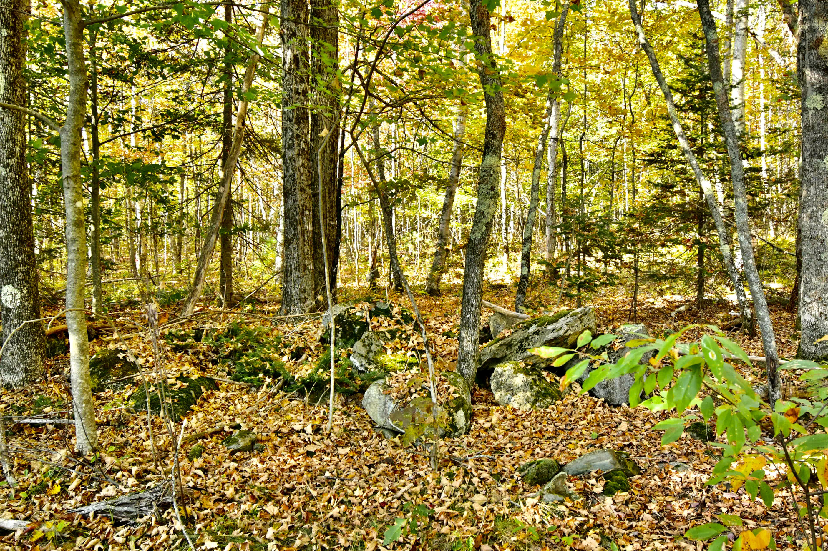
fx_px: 736
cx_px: 439
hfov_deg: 58.7
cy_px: 276
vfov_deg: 41.1
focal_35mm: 32
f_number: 6.3
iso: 1400
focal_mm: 20
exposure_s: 1/200
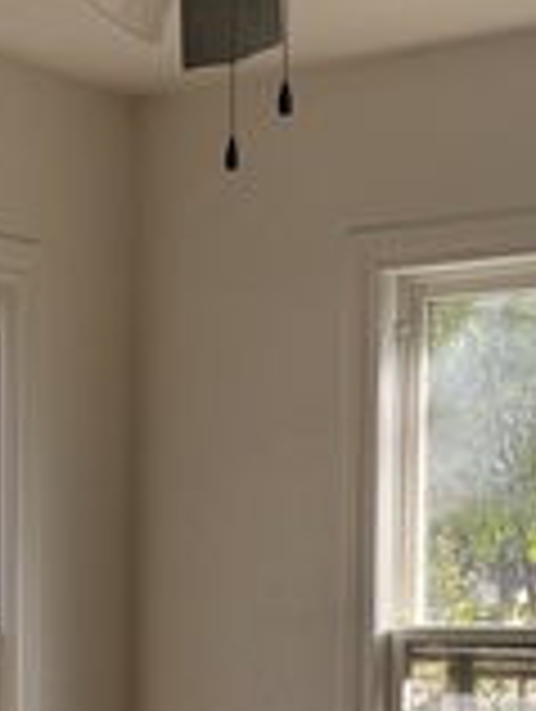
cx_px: 41
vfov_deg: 19.5
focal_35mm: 97
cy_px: 742
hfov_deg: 15.1
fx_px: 1997
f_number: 1.78
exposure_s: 1/422
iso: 80
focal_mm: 6.76
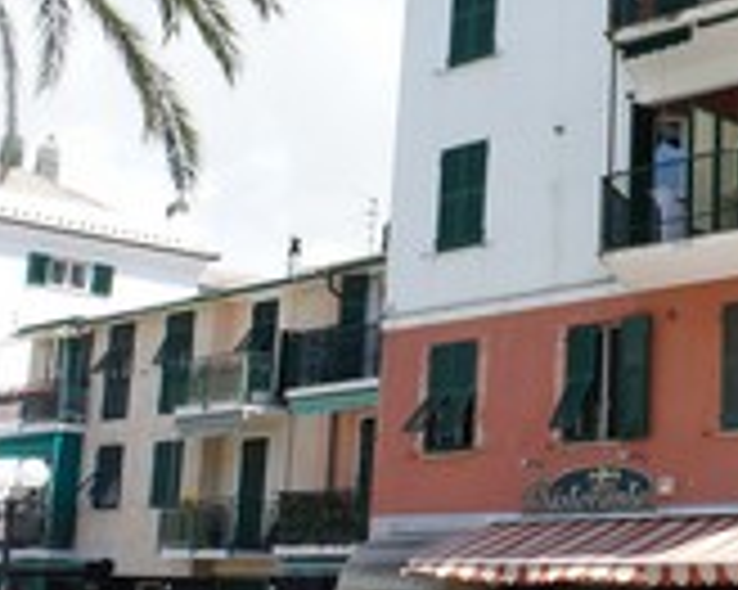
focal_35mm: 71
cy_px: 167
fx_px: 1550
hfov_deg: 25.8
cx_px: 693
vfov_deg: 21.4
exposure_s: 1/250
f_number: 11
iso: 400
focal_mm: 18
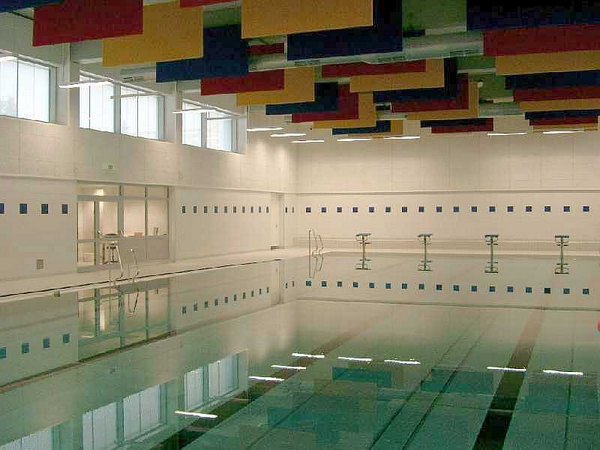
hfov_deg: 50.1
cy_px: 225
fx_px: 641
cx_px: 300
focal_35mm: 37
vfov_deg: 38.7
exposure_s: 1/160
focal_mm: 7.6
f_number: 2.6
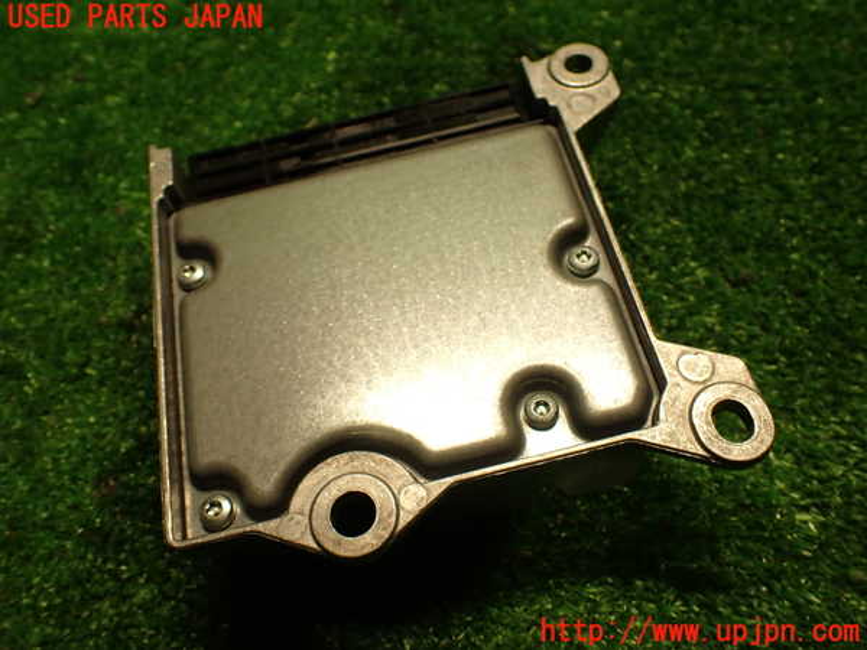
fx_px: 801
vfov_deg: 44.2
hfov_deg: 56.8
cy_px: 325
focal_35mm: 32
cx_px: 434
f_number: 2.4
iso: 200
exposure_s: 1/40
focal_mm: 5.79
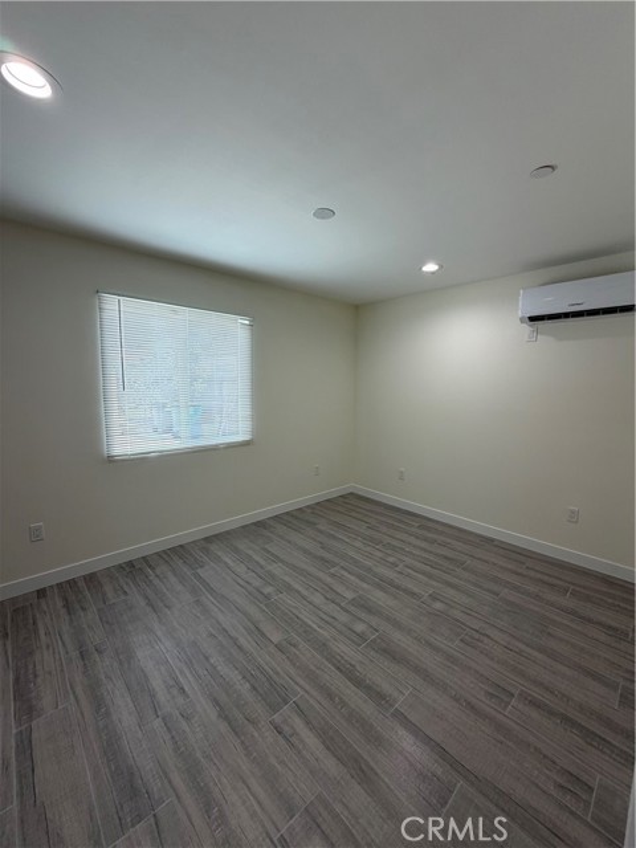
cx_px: 318
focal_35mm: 14
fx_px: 343
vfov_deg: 102.1
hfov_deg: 85.7
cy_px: 424
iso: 80
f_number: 2.2
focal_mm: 2.22
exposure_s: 1/120
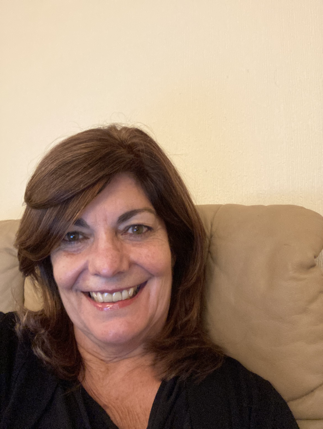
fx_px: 398
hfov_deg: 44.2
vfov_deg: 56.8
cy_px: 214
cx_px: 162
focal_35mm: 32
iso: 800
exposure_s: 1/17
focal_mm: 2.87
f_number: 2.2
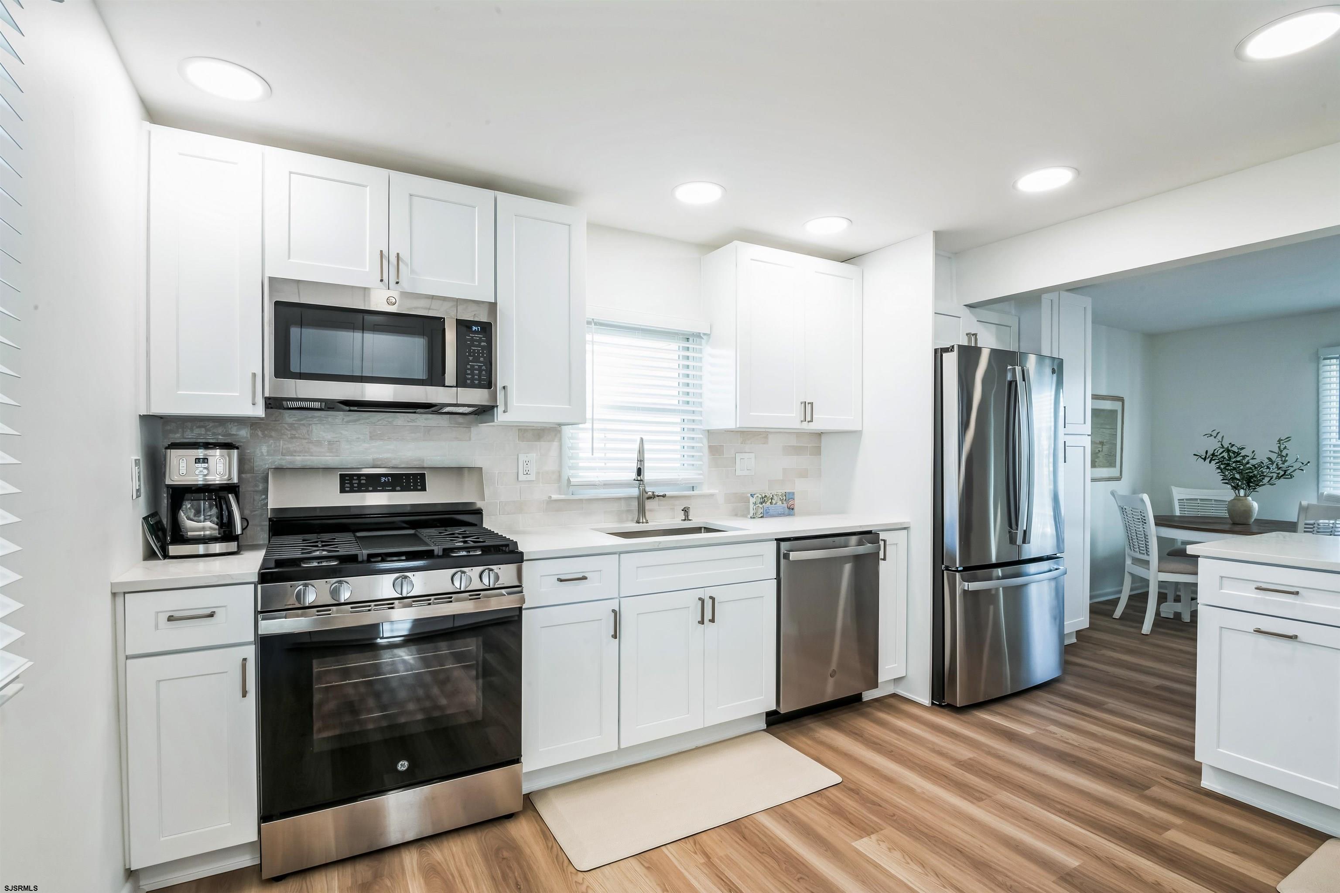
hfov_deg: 96.7
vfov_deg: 73.7
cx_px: 670
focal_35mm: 16
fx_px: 595
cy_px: 446
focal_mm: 16
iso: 250
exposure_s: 1/2.5
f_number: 16
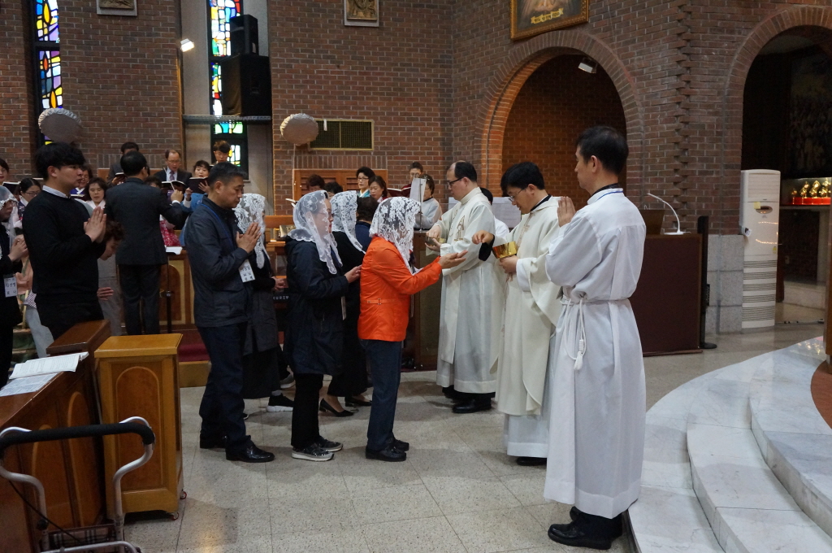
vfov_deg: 41.6
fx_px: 727
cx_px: 416
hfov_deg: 59.6
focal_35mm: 32
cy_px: 276
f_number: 4
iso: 3200
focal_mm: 21
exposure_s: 1/160
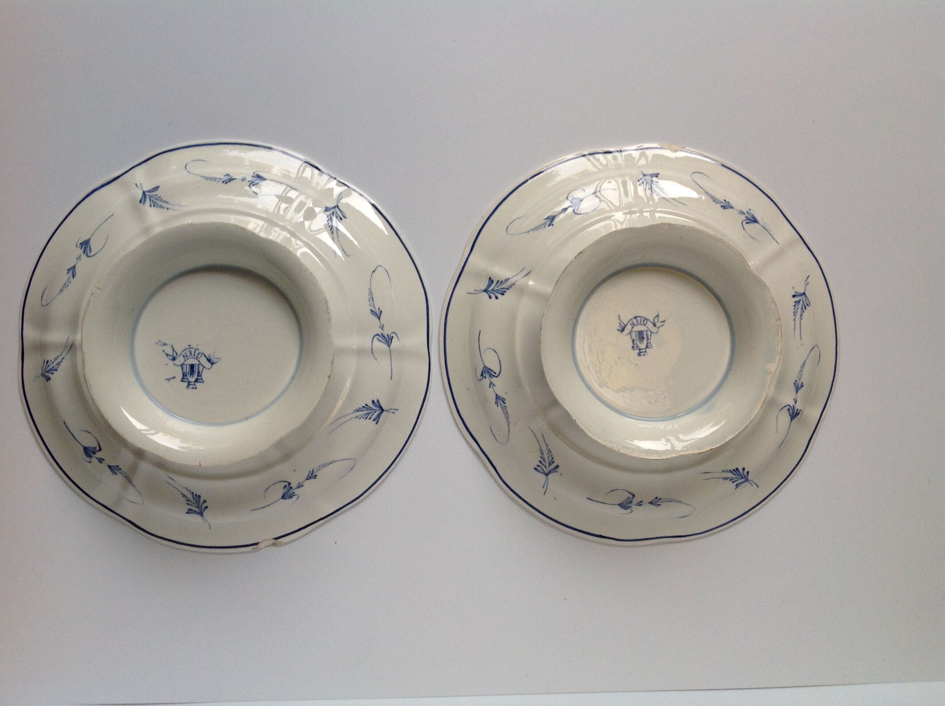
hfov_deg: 52.7
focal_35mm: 35
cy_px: 353
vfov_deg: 40.6
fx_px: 954
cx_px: 472
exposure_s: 1/60
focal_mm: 4.28
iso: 64
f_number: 2.4
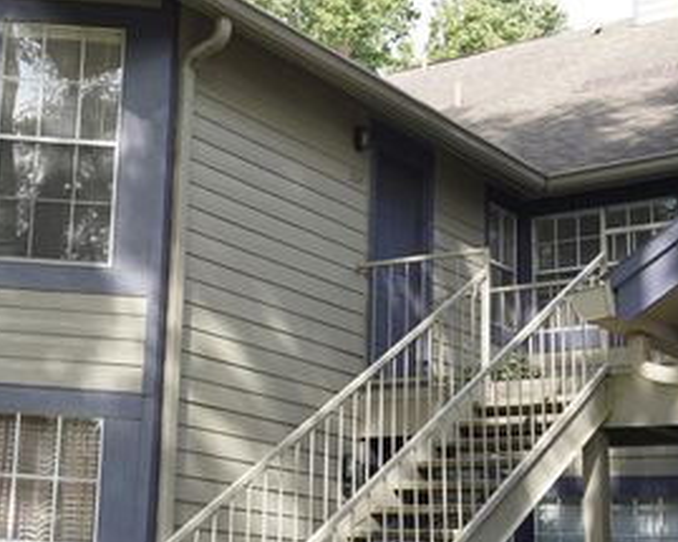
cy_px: 275
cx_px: 126
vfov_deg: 22.5
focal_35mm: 68
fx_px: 1364
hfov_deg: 27.3
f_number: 6.3
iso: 100
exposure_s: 1/100
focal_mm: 26
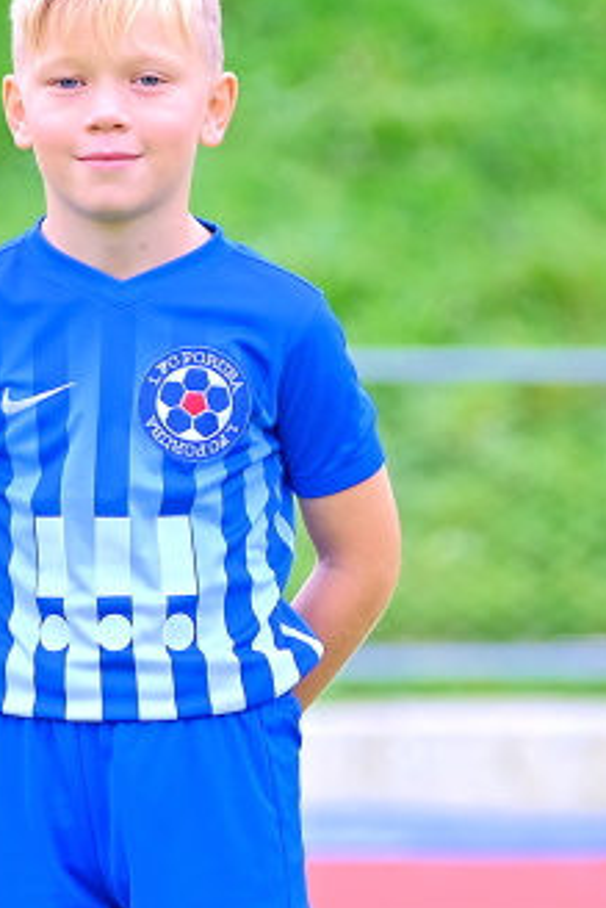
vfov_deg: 5.4
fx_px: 9635
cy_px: 804
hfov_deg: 3.6
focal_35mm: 382
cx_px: 73
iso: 320
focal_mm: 119.2
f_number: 2.8
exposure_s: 1/240
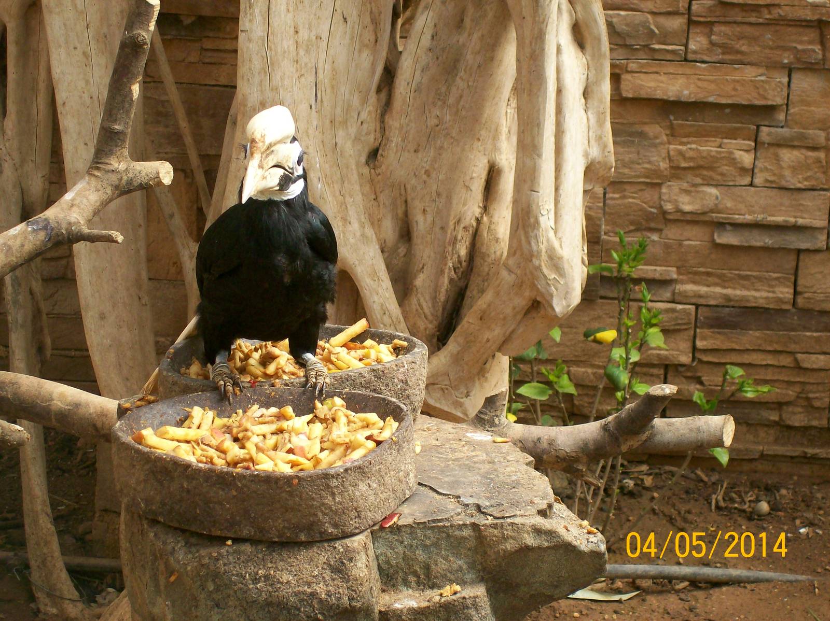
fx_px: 2588
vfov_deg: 13.7
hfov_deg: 18.2
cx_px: 415
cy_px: 310
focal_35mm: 108
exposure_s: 1/159
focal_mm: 18
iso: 80
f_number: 4.8
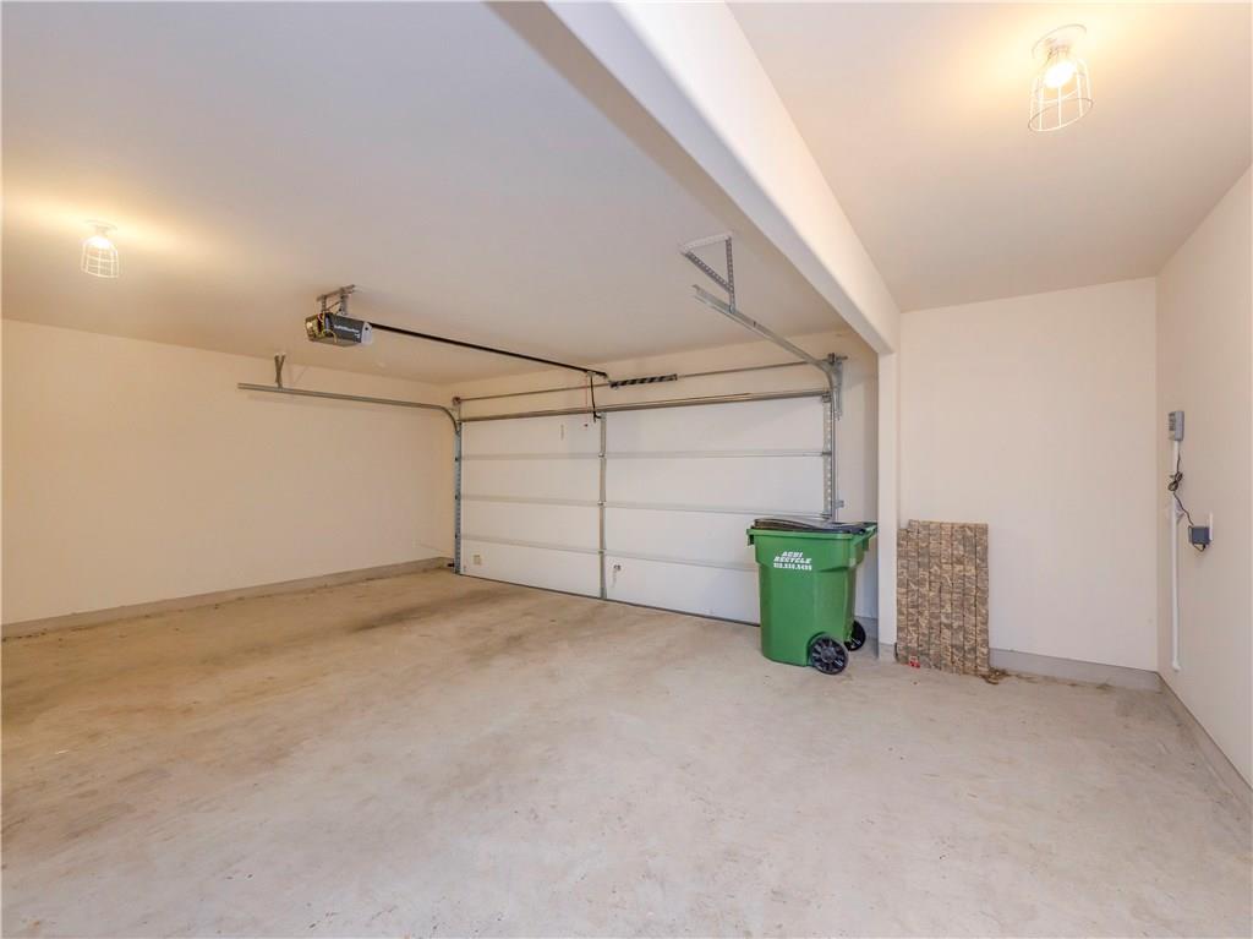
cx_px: 626
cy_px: 470
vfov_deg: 85.6
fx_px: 507
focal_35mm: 14
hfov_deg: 102.1
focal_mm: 7
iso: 500
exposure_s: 1/15
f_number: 4.5
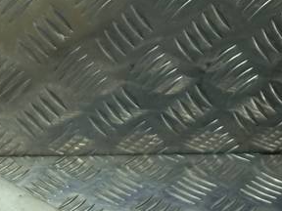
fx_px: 725
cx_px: -15
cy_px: 337
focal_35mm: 89
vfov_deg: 15.1
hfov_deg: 21.1
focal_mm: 4.6
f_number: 1.8
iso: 40
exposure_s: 1/100
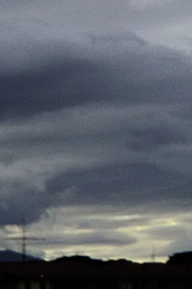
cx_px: 310
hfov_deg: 4.6
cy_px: -132
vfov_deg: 6.8
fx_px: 2376
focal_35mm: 297
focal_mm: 11.6
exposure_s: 1/250
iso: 64
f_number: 10.1
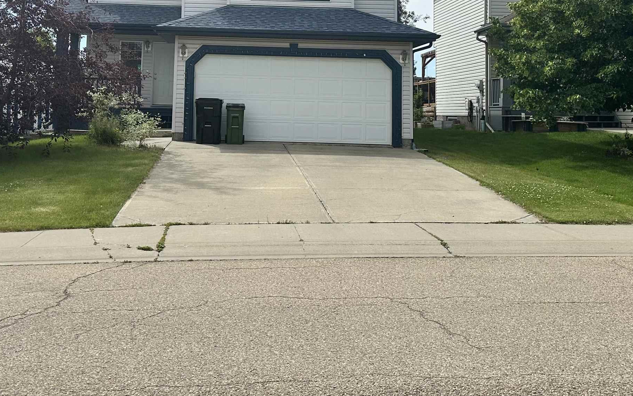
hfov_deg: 46.0
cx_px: 264
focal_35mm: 43
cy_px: 50
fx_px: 742
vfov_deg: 28.8
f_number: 1.78
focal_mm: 6.86
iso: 80
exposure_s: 1/8929
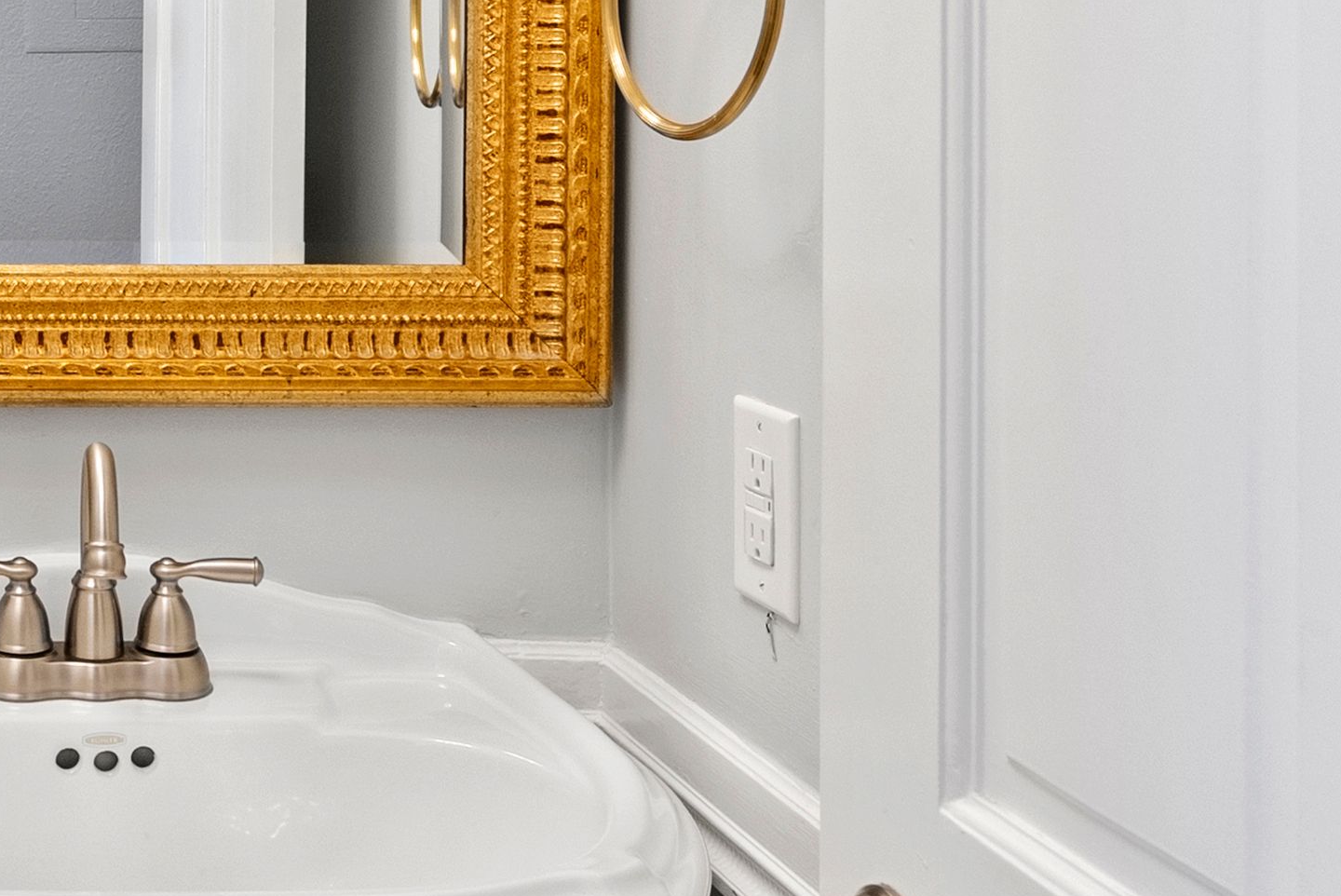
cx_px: -195
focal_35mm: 53
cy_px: 111
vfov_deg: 24.9
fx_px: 1975
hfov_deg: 32.2
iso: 640
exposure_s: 1/15
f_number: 8
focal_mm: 18
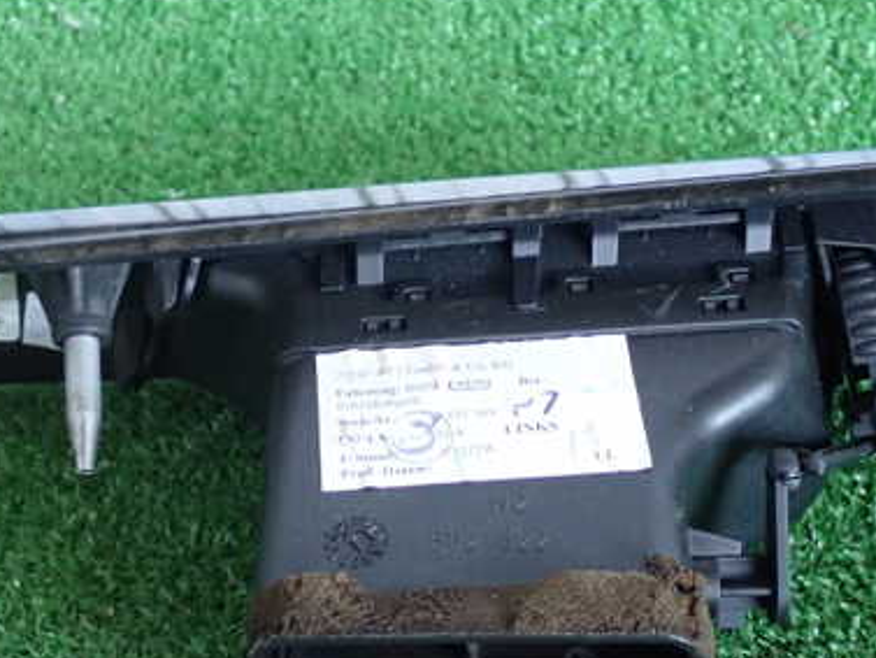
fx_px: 1772
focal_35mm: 70
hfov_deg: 27.8
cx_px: 441
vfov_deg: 21.0
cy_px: 432
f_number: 2.9
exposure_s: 1/40
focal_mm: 7.84
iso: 500
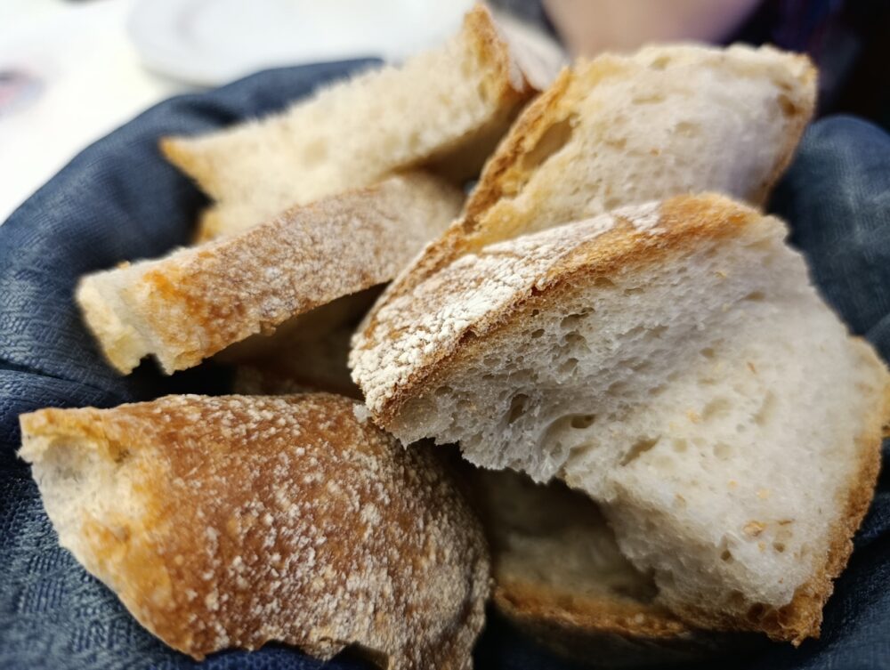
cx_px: 445
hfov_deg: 73.8
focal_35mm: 23
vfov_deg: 59.0
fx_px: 592
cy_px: 335
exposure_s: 1/100
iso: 1059
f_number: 1.65
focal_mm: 6.11
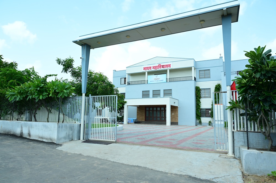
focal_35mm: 24
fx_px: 184
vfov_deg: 53.1
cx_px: 138
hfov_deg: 73.8
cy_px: 92
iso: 160
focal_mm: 24
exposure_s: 1/125
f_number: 9
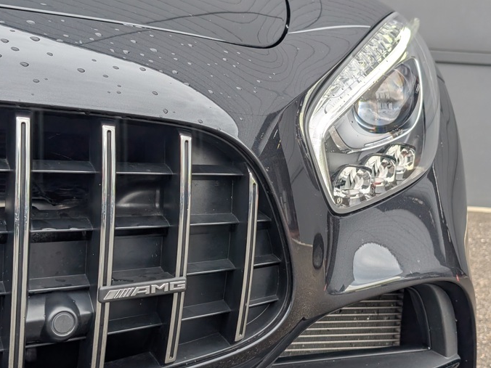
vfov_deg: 25.2
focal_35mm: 58
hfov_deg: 33.2
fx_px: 823
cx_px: 264
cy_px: 195
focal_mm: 6.9
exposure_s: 1/397
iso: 37
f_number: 1.68
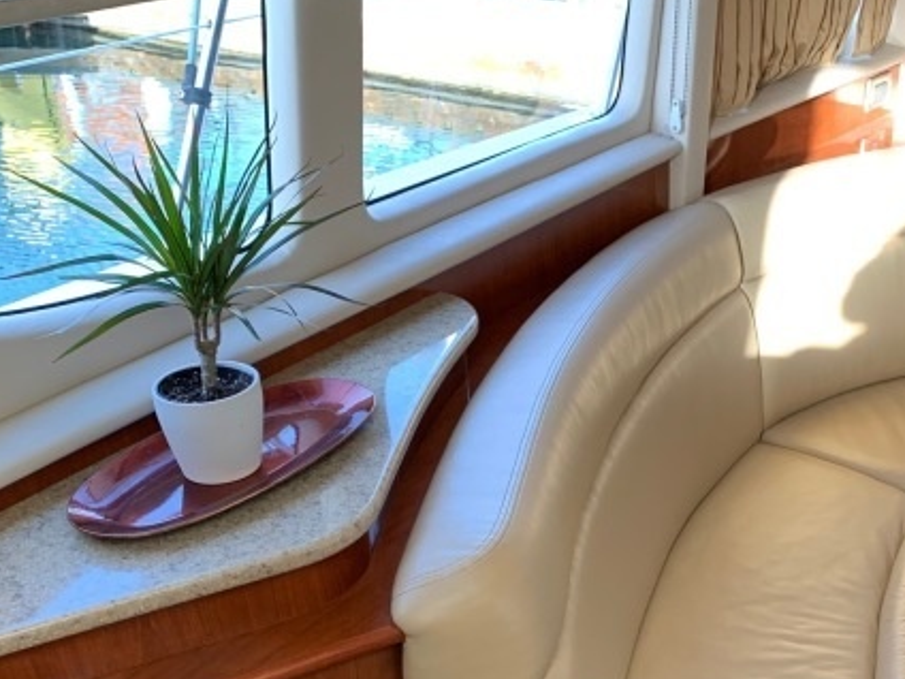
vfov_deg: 29.1
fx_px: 1281
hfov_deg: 38.4
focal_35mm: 49
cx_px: 613
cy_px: 523
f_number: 1.8
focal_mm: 4.25
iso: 125
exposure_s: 1/60
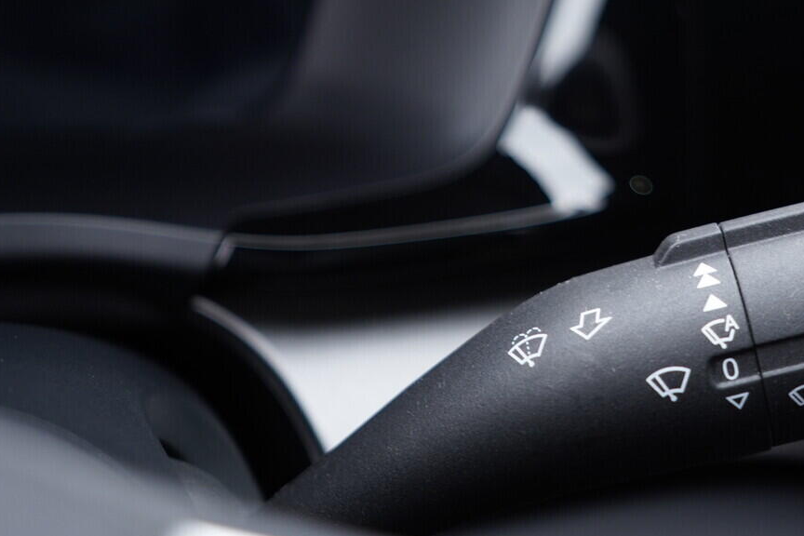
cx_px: 630
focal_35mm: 60
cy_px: 118
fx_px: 1340
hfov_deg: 32.6
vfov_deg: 22.4
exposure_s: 1/40
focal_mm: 24
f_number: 2.8
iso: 250
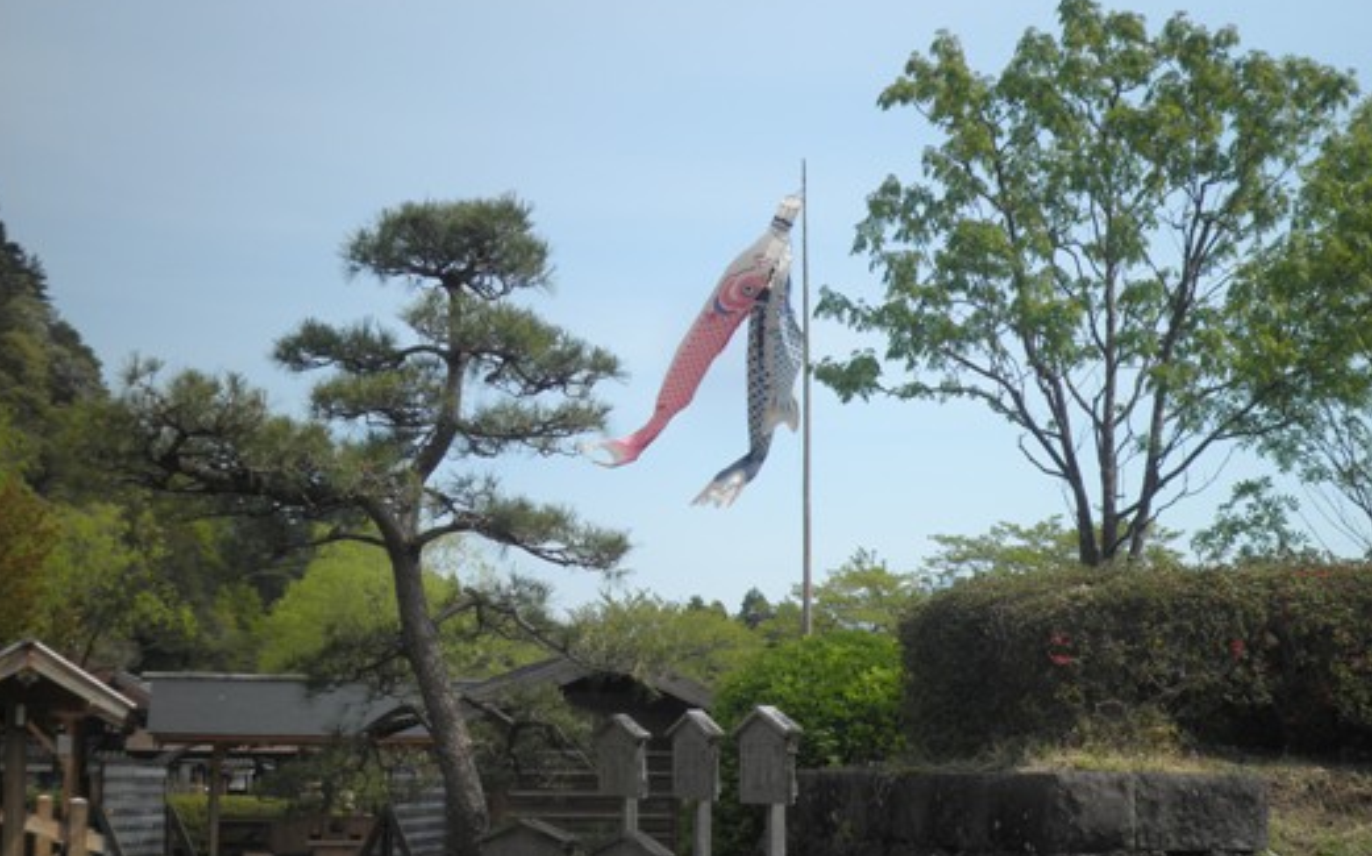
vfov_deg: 25.3
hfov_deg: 39.6
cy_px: 366
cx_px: 686
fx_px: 1906
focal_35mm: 51
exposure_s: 1/80
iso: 64
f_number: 9.6
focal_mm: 8.3
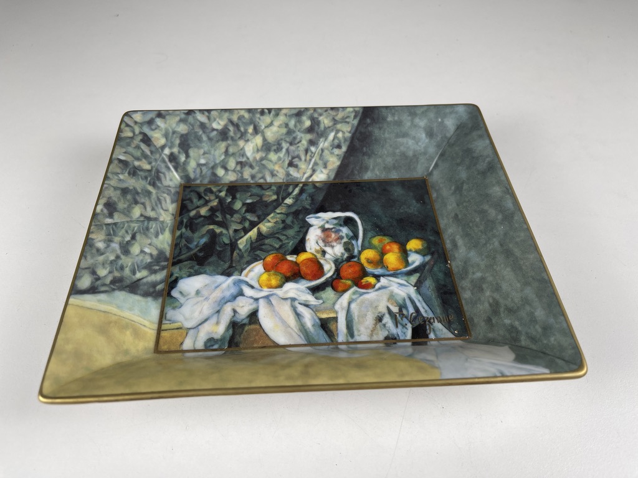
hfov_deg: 69.4
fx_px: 461
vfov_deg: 54.9
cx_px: 319
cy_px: 239
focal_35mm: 25
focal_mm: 5.1
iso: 32
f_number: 1.6
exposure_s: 1/139
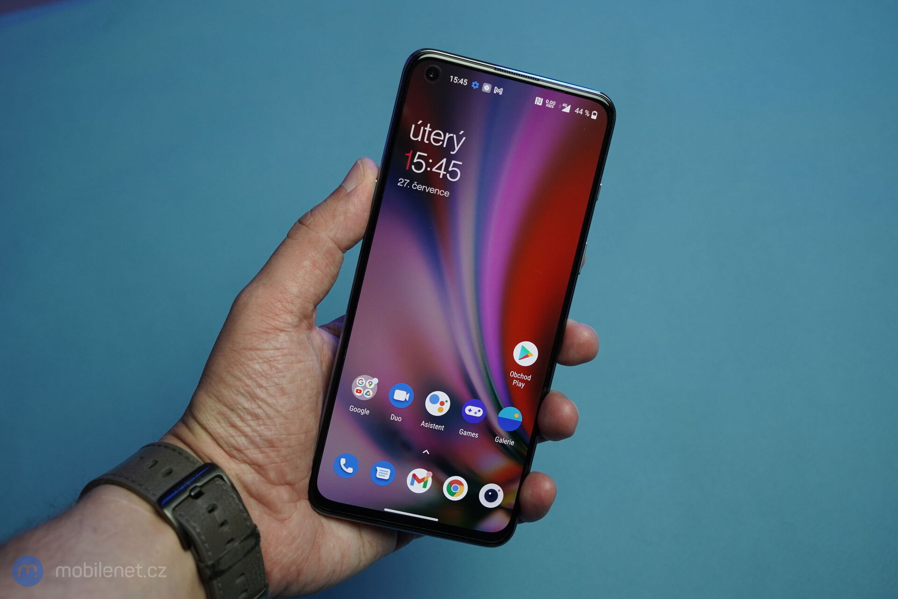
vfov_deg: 27.0
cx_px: 449
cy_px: 300
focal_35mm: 50
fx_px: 1247
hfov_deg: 39.6
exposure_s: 1/160
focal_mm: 50
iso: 2000
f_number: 7.1
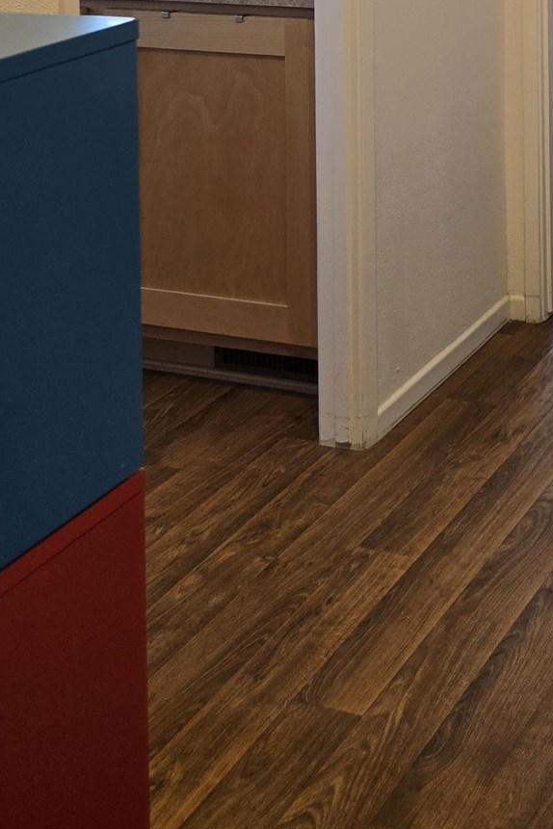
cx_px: 686
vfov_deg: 26.6
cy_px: -246
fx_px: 1475
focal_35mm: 64
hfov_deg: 19.8
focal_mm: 5.4
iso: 80
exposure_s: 1/120
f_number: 1.8
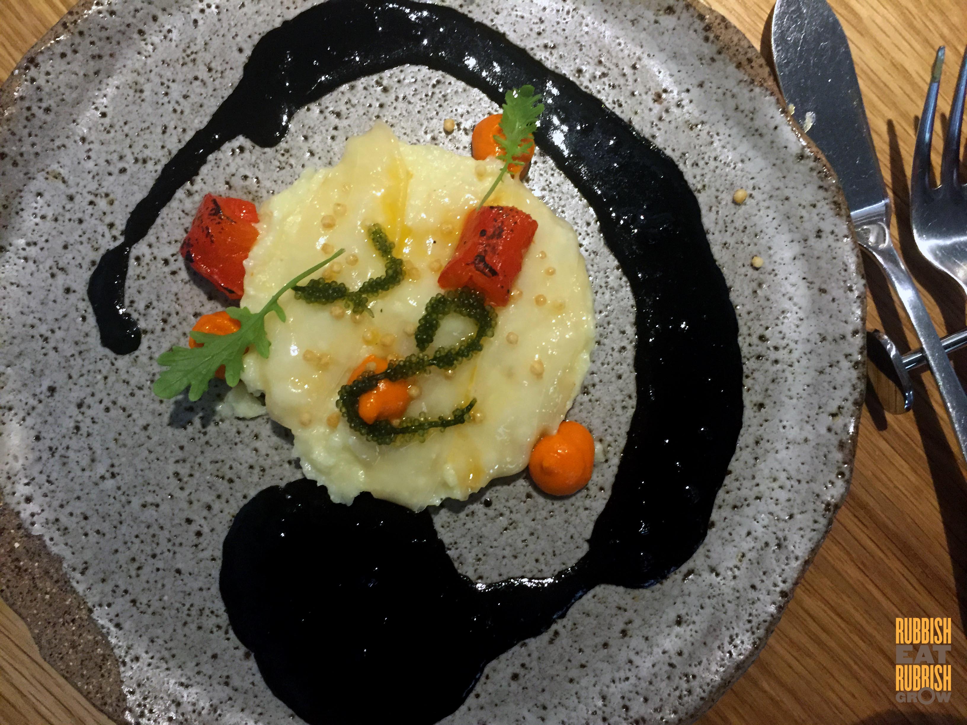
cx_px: 484
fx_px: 810
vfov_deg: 48.2
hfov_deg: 61.7
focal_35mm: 29
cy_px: 362
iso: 250
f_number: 2.2
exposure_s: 1/25
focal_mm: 4.15
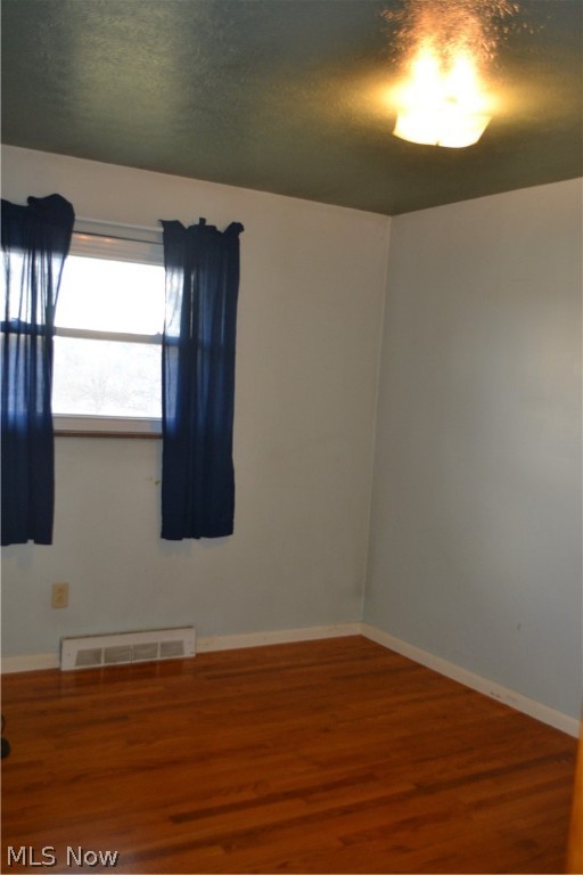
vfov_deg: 53.1
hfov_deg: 36.9
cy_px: 438
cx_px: 292
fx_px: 874
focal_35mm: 36
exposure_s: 1/60
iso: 640
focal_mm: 24
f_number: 4
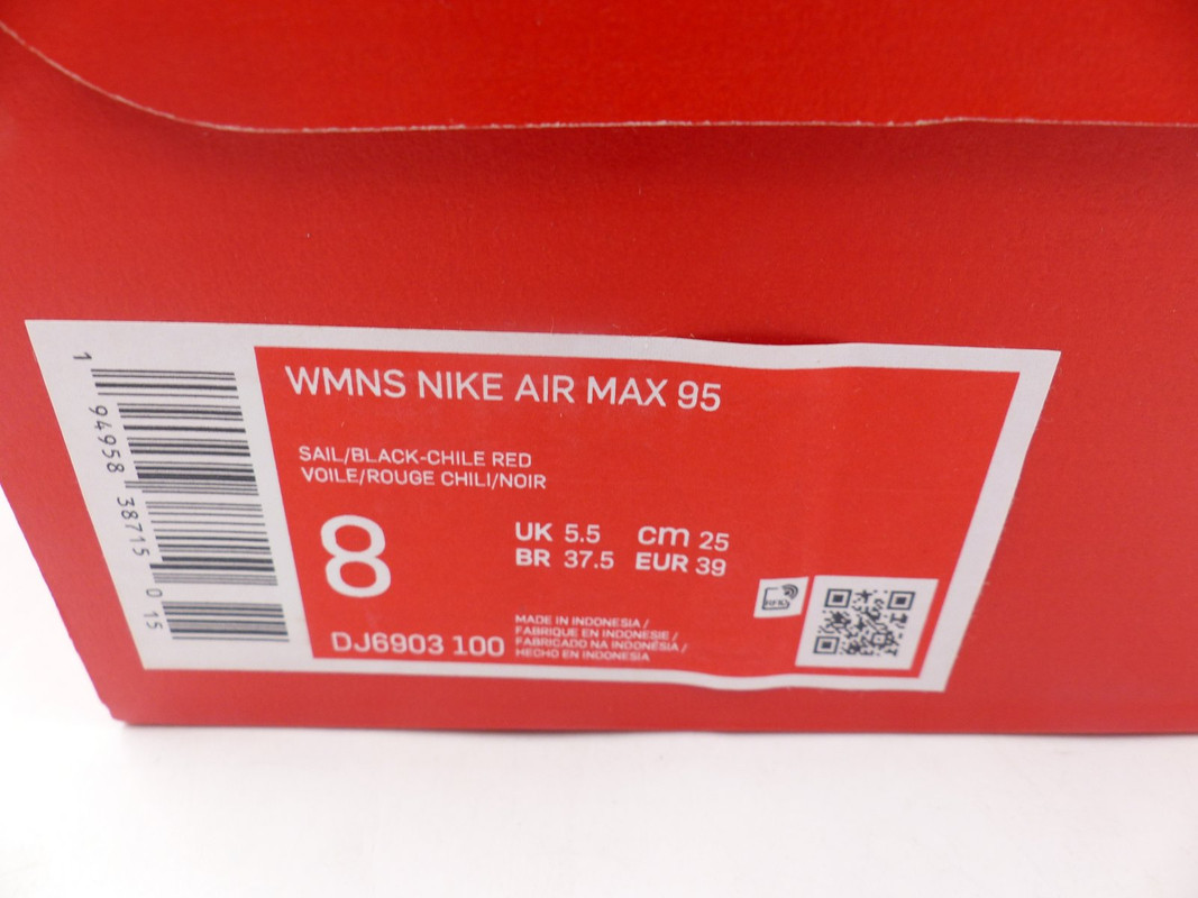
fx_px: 865
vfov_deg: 54.9
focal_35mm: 25
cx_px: 599
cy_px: 449
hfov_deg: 69.4
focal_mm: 4.5
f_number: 2.8
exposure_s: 1/100
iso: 100
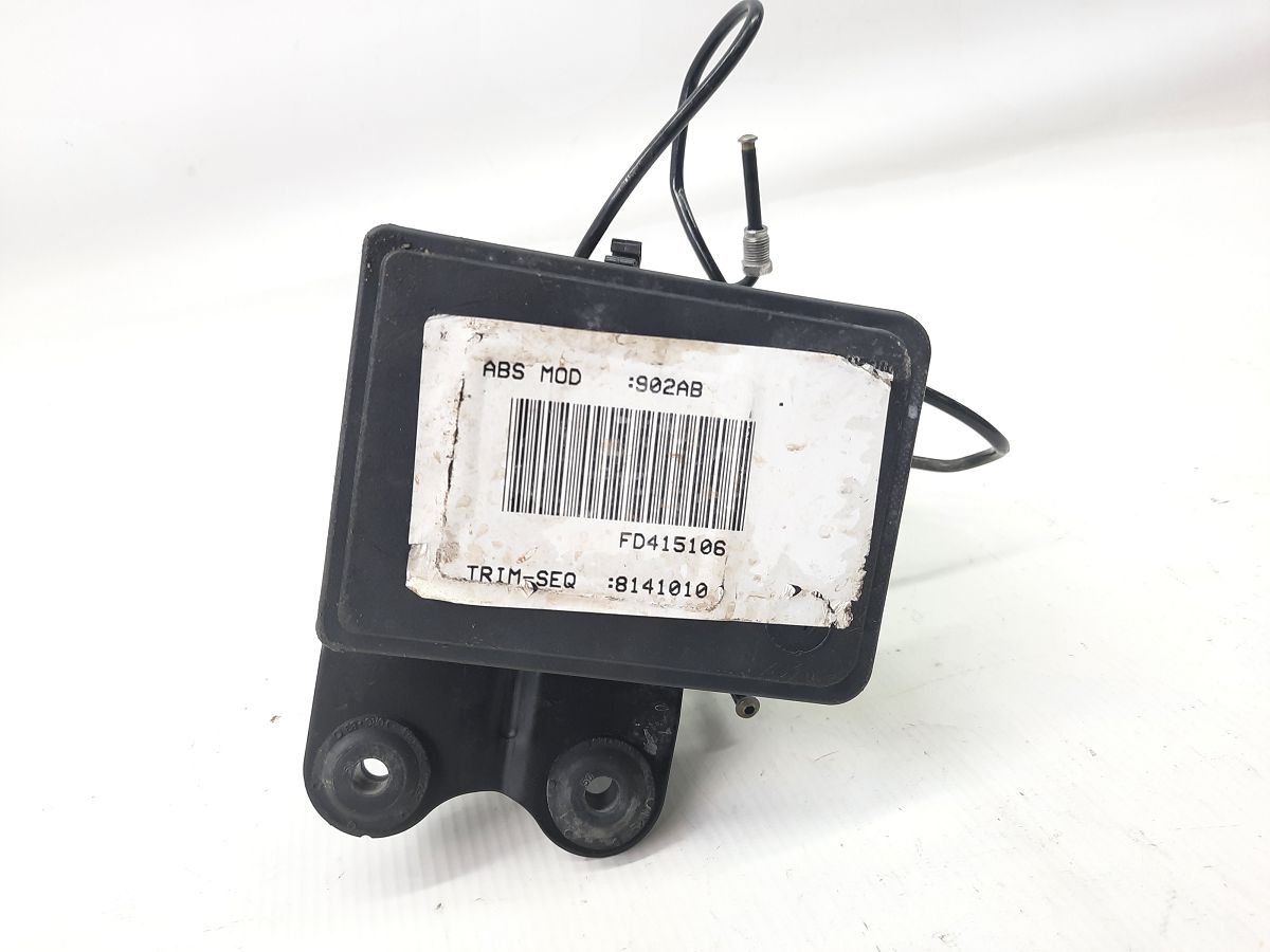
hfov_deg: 69.4
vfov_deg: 54.9
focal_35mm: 25
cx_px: 635
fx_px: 917
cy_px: 476
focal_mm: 4.6
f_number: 2
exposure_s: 1/50
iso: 80
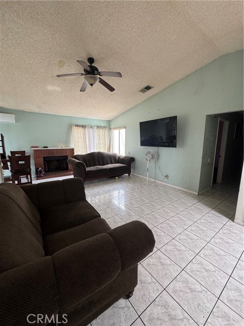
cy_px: 163
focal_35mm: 14
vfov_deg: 102.1
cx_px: 122
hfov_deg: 85.7
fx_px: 132
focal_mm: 2.22
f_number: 2.2
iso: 160
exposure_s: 1/99
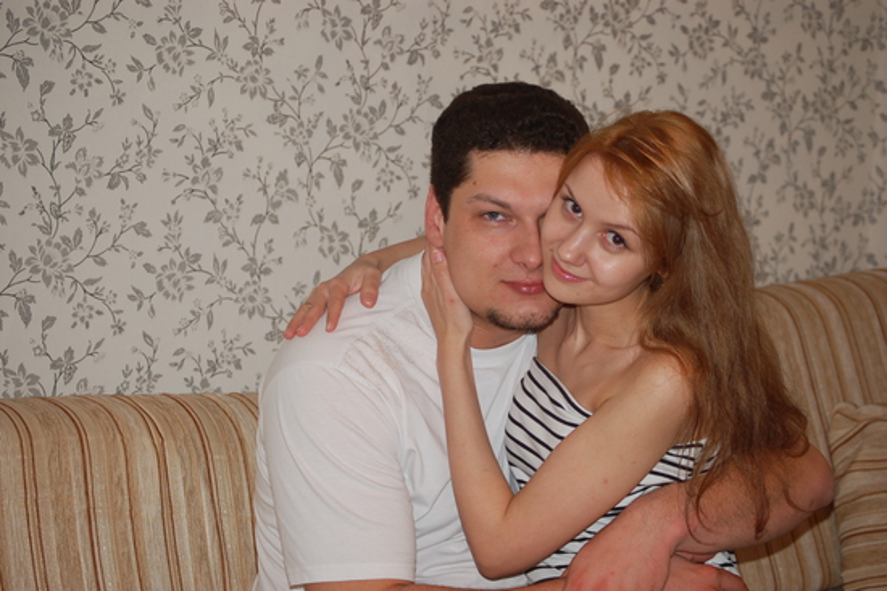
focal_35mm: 82
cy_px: 296
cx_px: 444
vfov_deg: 16.5
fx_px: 2031
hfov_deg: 24.6
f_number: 4
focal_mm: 55
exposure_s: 1/60
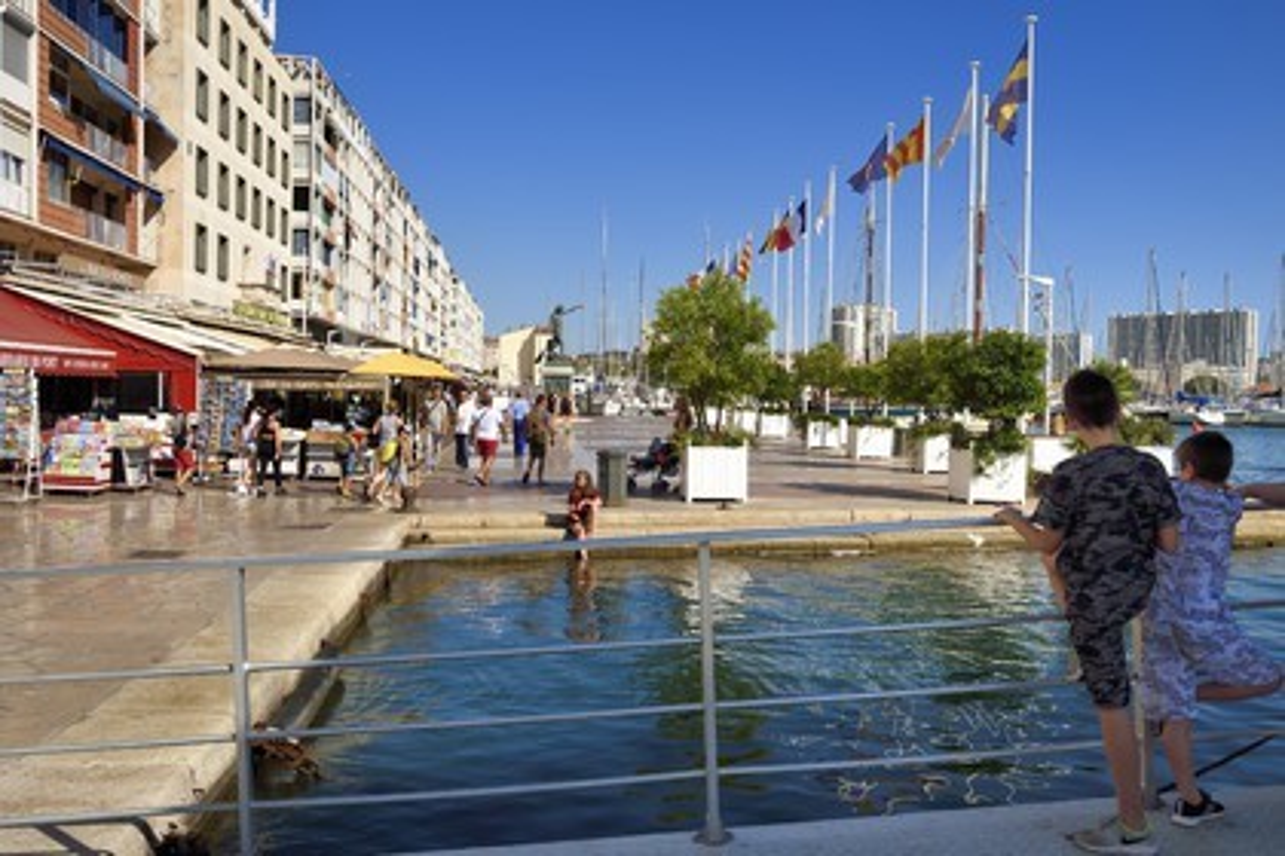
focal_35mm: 32
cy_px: 428
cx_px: 642
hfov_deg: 58.7
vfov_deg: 41.1
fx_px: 1142
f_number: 14
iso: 200
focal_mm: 32
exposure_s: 1/250
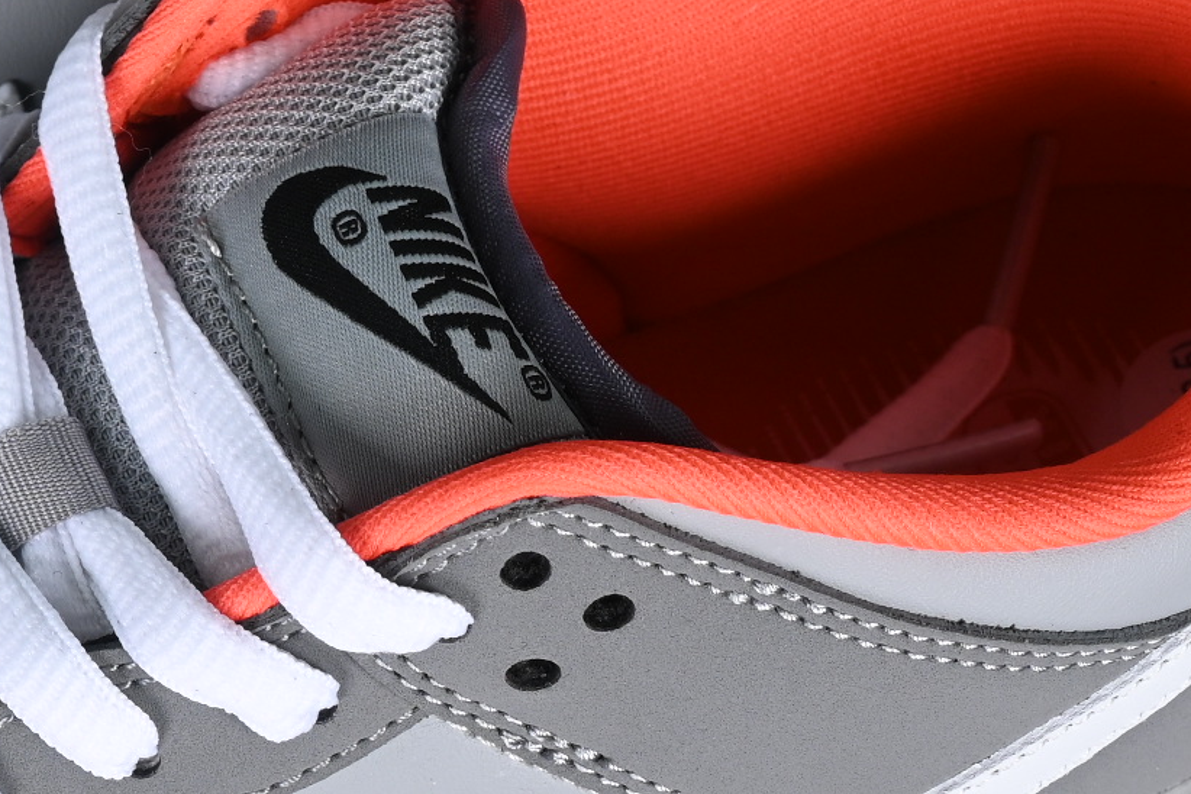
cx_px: 25
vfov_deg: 5.4
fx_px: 8403
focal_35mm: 254
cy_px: 400
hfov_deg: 8.1
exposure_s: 1/60
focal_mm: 50
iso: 160
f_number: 7.1
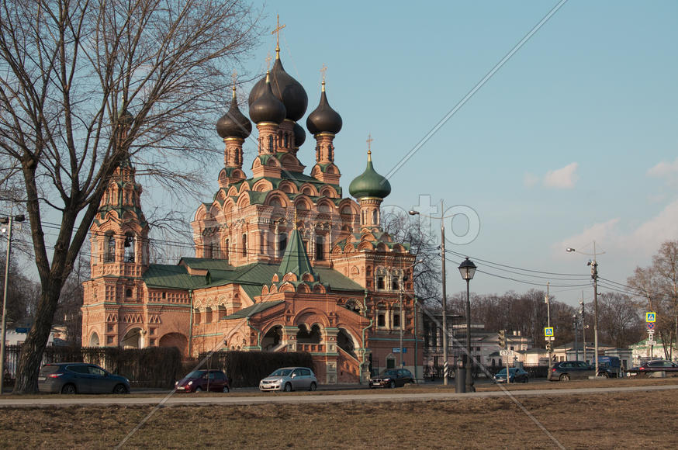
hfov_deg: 37.9
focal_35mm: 52
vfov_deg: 25.7
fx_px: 987
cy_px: 225
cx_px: 339
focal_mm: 35
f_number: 5.6
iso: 200
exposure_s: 1/1250
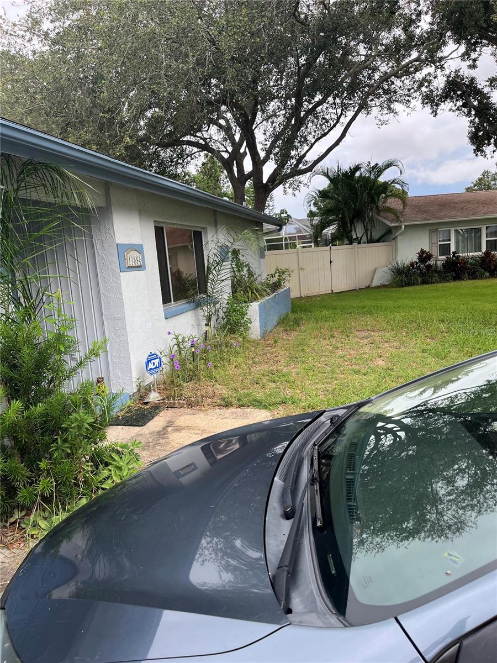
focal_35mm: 26
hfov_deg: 53.1
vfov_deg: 67.3
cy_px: 332
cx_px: 248
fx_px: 498
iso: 50
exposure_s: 1/649
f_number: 1.6
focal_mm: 5.1
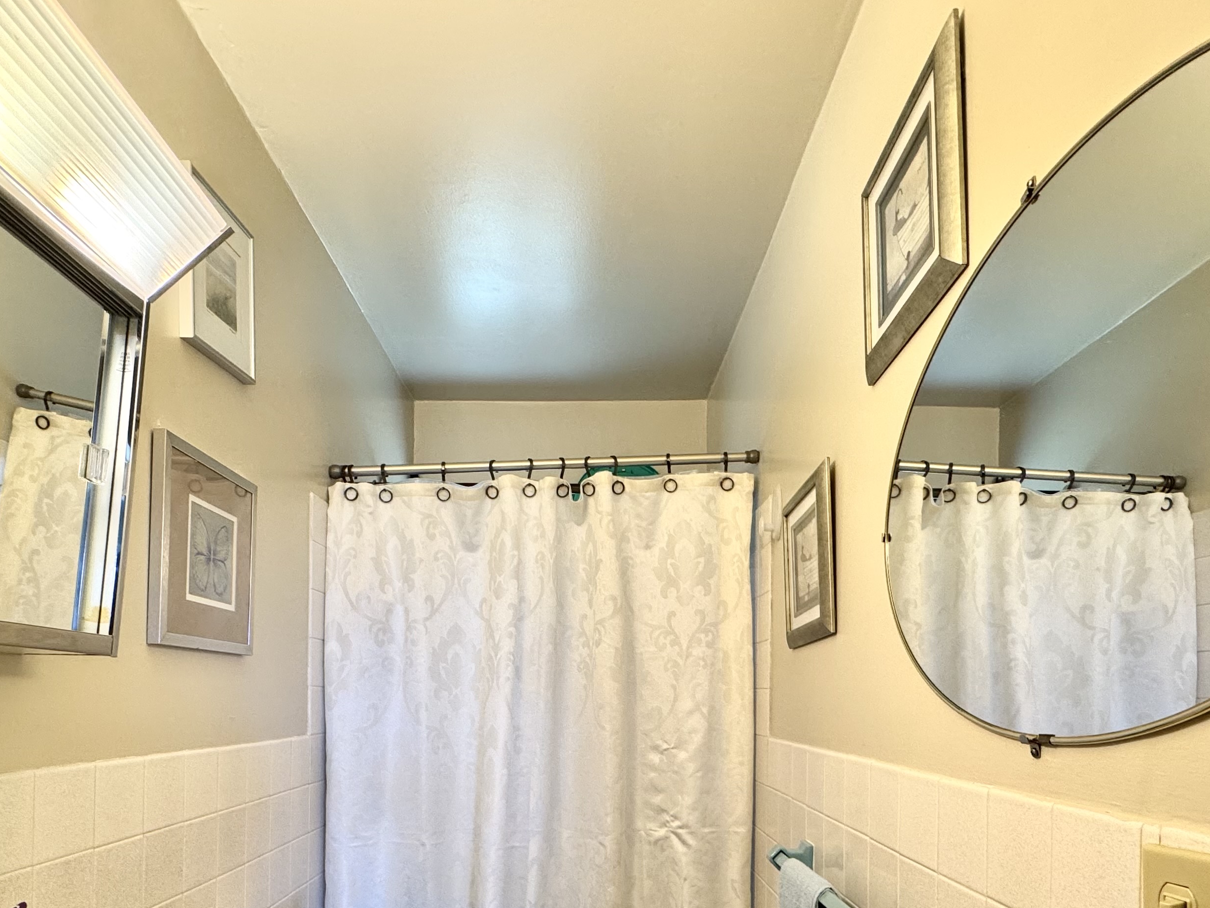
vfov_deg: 55.8
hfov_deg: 73.9
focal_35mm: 23
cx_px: 590
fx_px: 804
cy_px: 690
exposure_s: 1/120
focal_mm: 2.22
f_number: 2.2
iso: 200
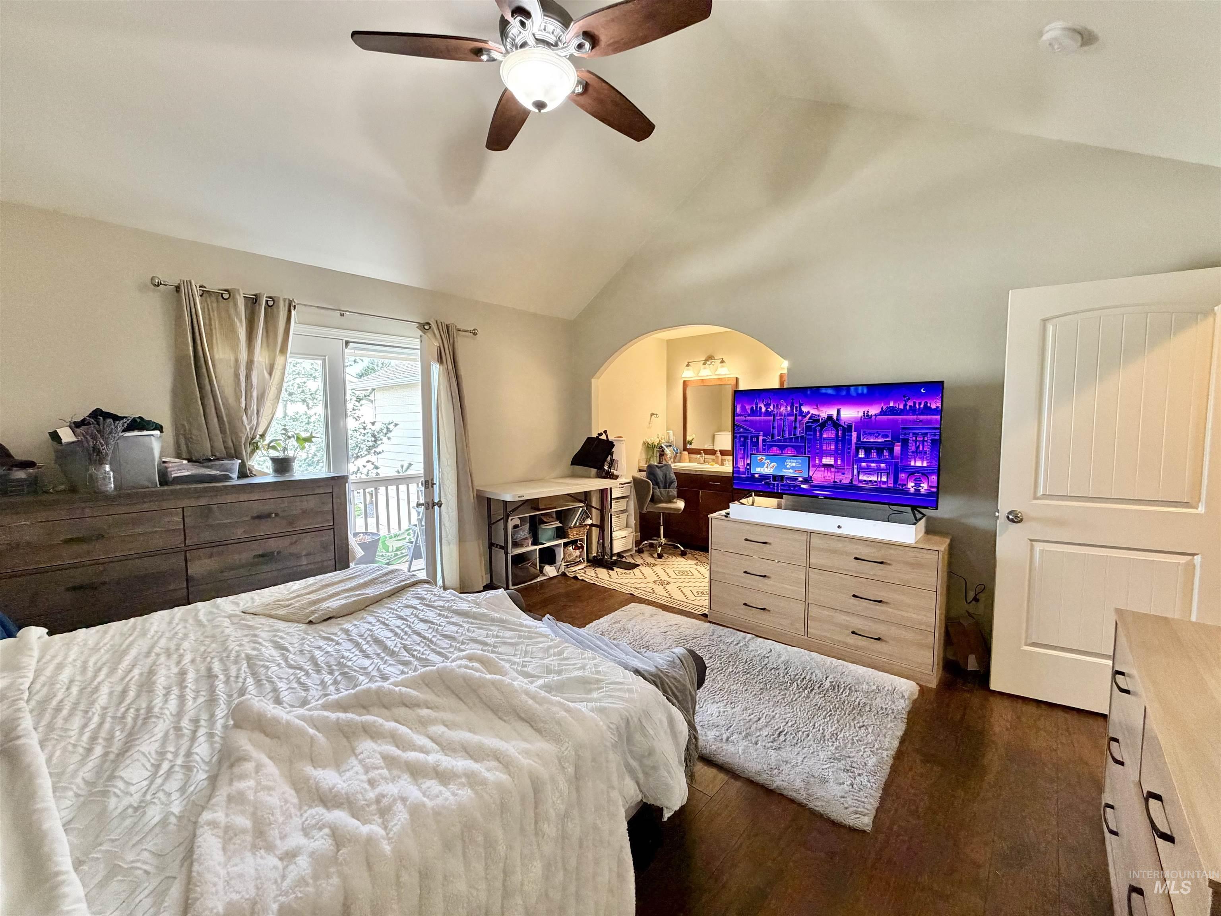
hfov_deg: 102.1
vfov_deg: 85.7
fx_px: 494
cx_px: 610
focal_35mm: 14
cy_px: 458
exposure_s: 1/60
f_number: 2.2
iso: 320
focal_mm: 2.22
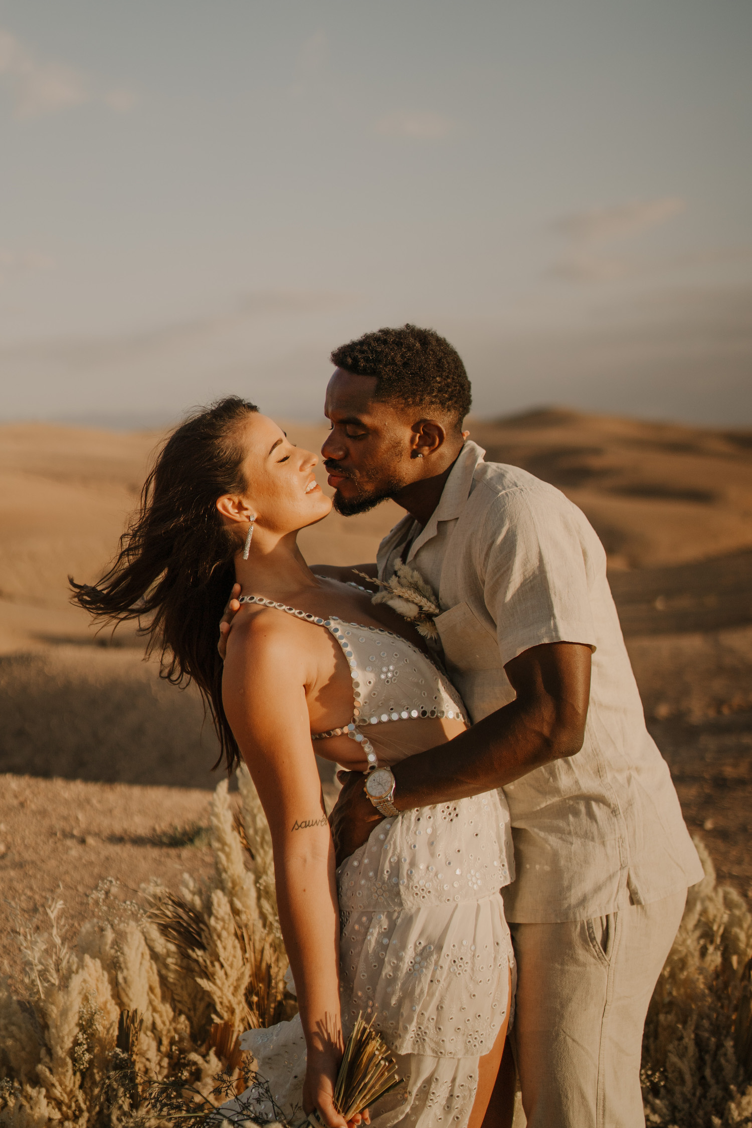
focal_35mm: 35
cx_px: 376
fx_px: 1097
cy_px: 564
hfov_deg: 37.9
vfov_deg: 54.4
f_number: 1.4
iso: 50
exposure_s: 1/6400
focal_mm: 35
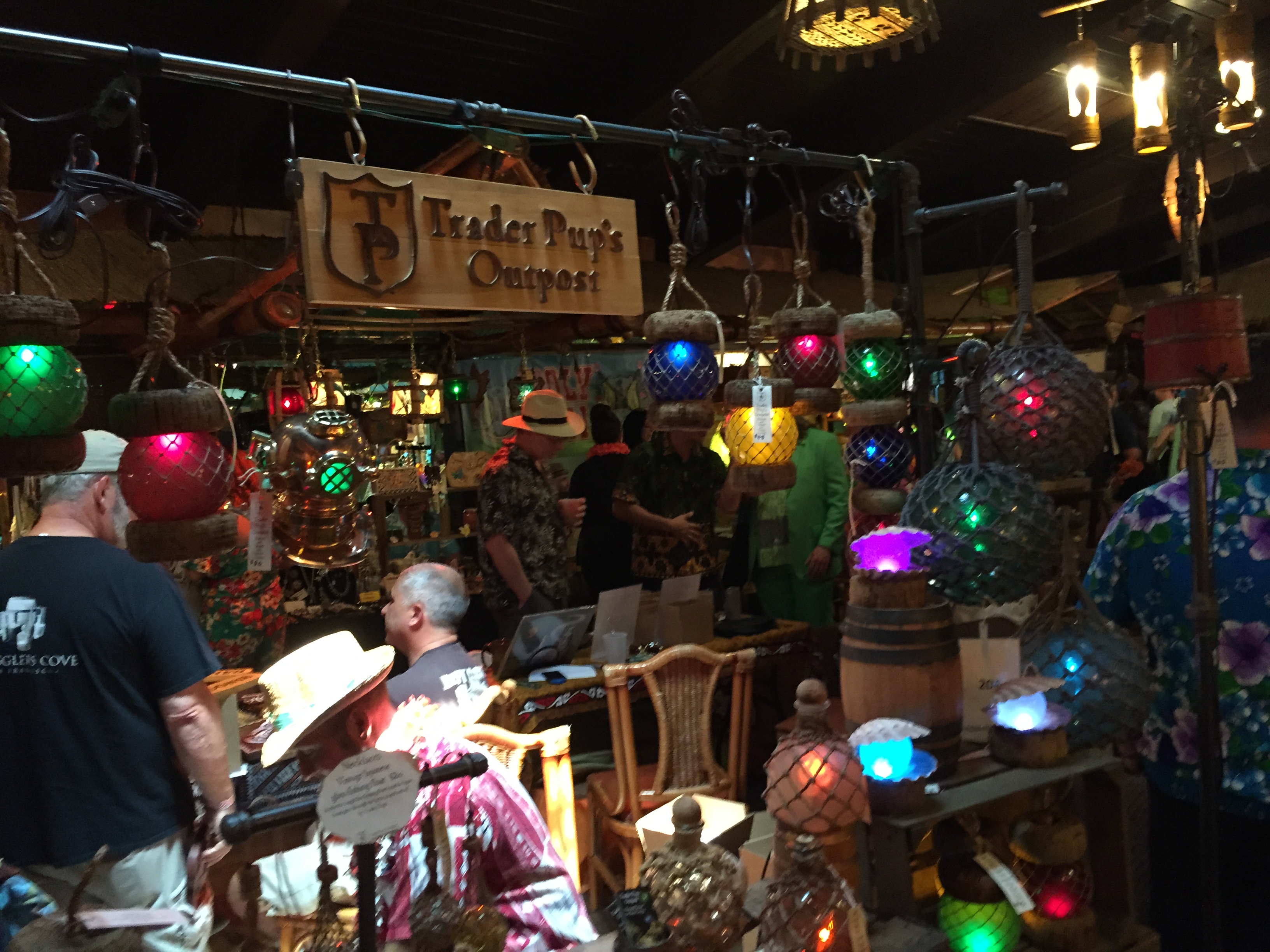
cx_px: 635
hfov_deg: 61.7
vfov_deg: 48.2
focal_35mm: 29
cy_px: 476
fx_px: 1064
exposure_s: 1/15
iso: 250
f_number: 2.2
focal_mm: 4.15
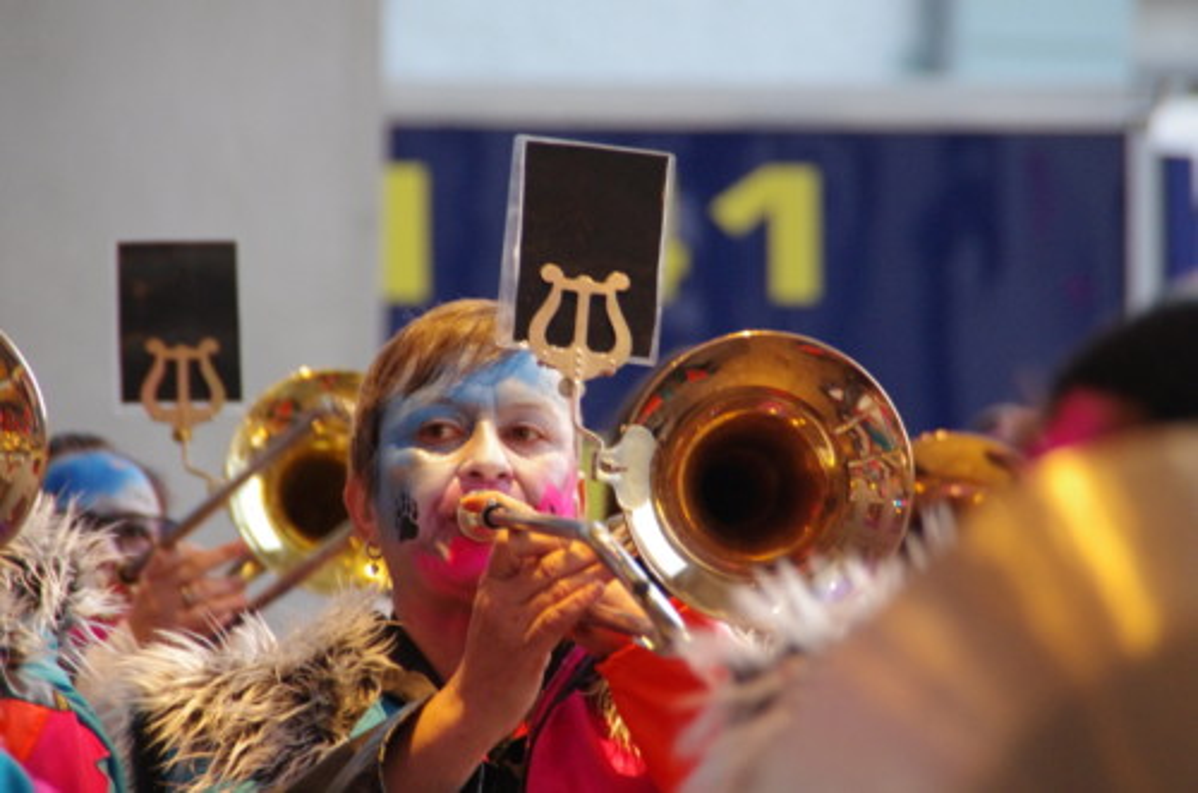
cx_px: 599
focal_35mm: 300
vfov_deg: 4.6
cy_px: 396
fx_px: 9961
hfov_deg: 6.9
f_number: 6.3
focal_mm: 200
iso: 3200
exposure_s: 1/50
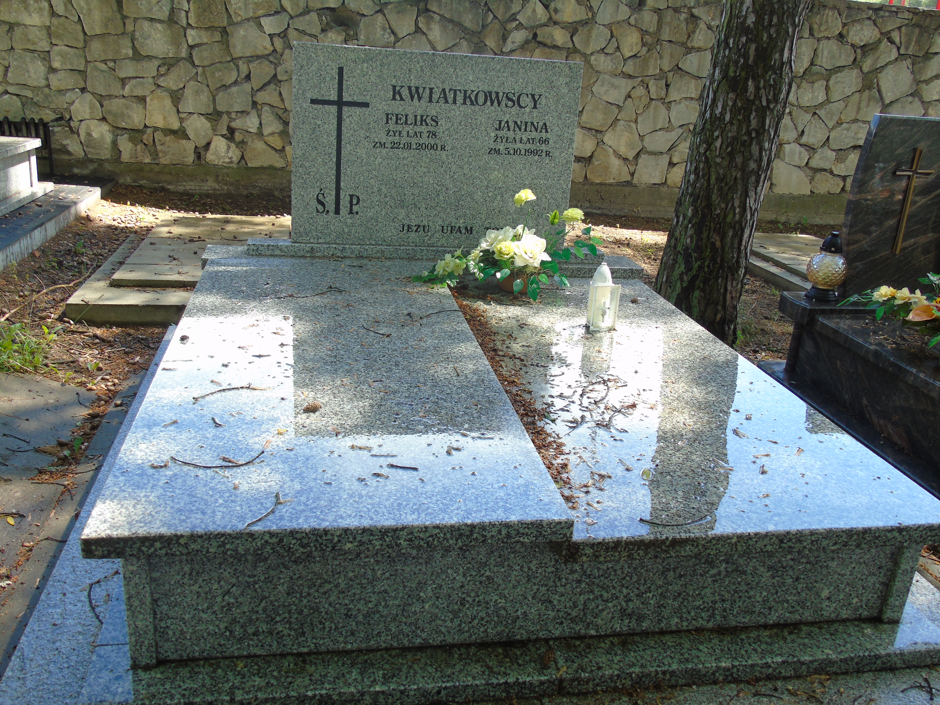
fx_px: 787
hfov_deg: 61.7
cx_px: 470
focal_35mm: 29
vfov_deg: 48.2
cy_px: 352
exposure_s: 1/125
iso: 80
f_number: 3.6
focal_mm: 5.2
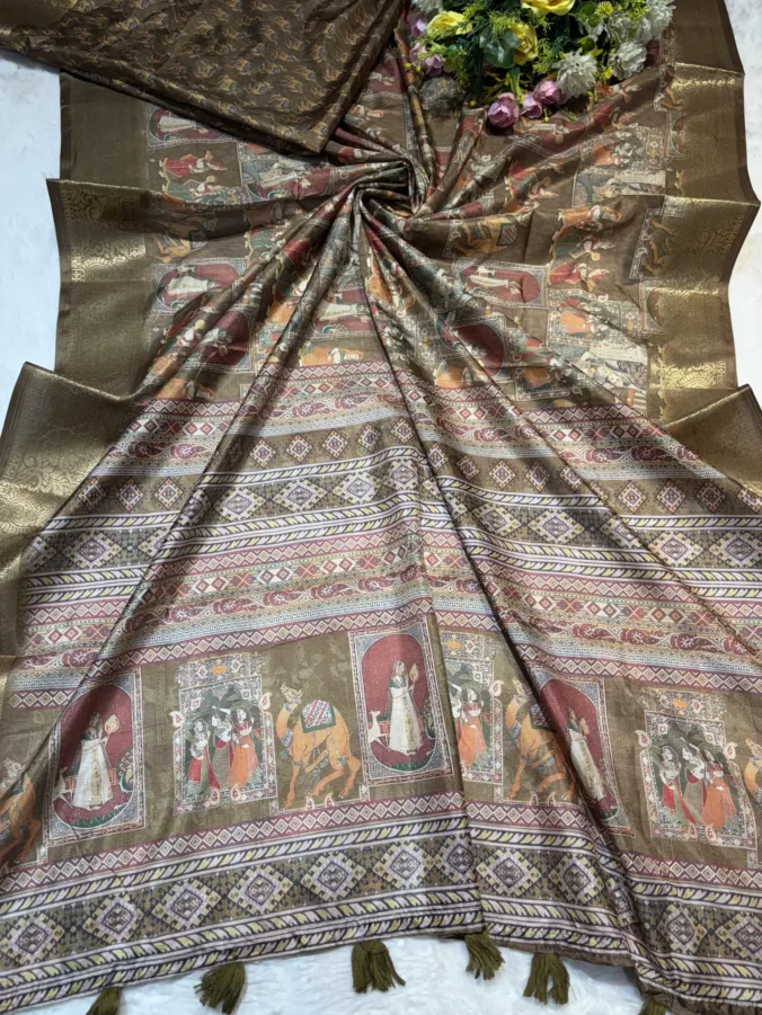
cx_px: 381
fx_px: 763
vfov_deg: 67.3
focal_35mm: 26
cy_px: 508
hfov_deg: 53.1
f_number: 1.6
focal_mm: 5.96
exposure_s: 1/100
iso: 32
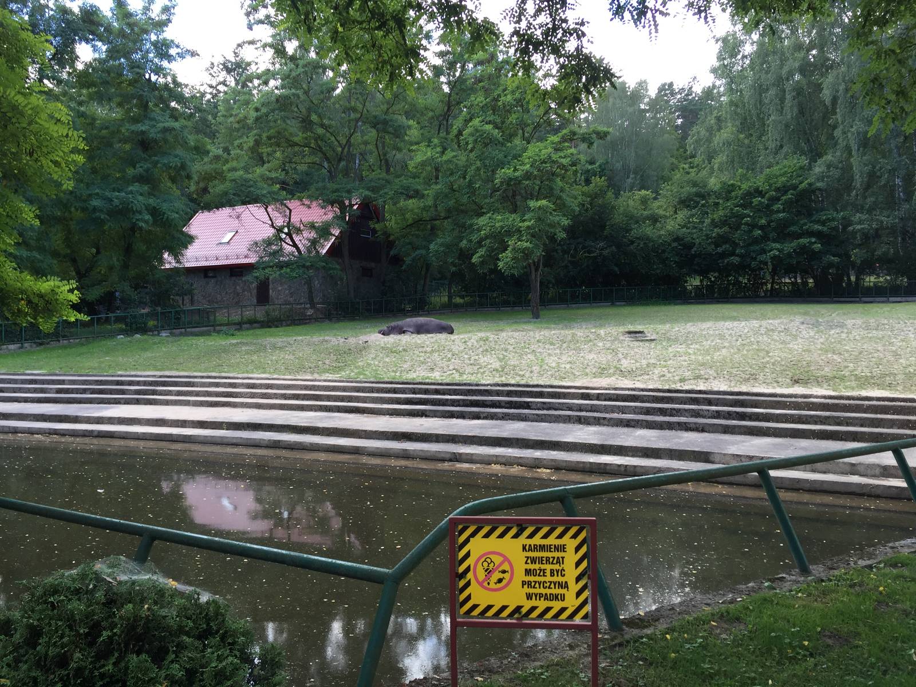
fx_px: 767
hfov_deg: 61.7
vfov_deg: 48.2
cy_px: 344
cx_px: 458
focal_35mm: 29
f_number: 2.2
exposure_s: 1/120
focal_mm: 4.15
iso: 32
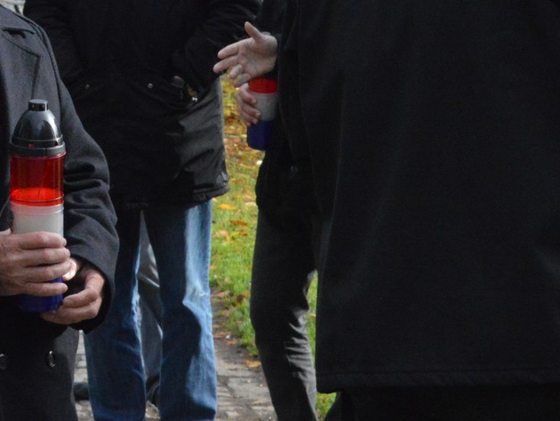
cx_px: -66
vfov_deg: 7.3
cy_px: 96
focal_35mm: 204
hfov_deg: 9.6
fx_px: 3305
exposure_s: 1/800
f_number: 14
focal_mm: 55
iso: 3200
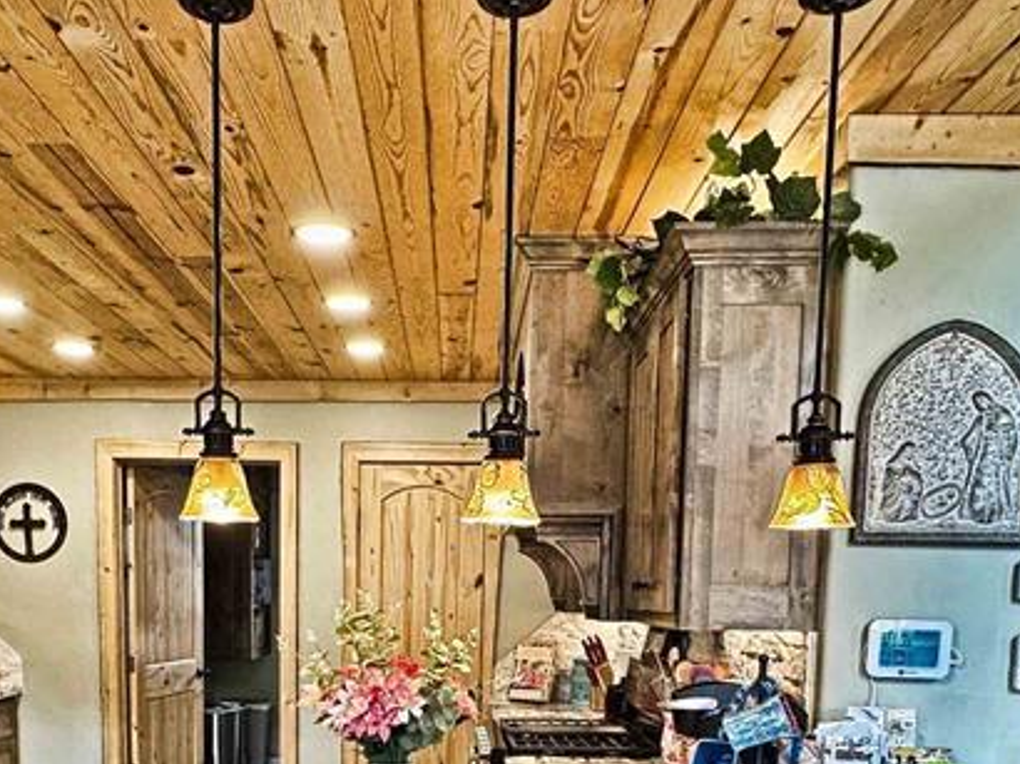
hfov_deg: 52.3
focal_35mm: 35
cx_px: 410
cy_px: 707
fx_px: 1031
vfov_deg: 37.6
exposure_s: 1/120
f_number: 2.2
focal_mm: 2.22
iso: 250
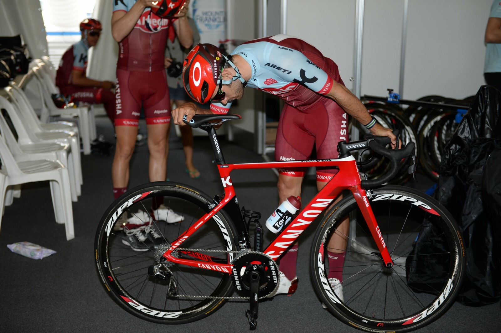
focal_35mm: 56
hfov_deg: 35.7
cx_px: 250
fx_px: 778
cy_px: 166
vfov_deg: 24.1
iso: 200
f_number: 2.8
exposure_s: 1/250
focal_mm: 56
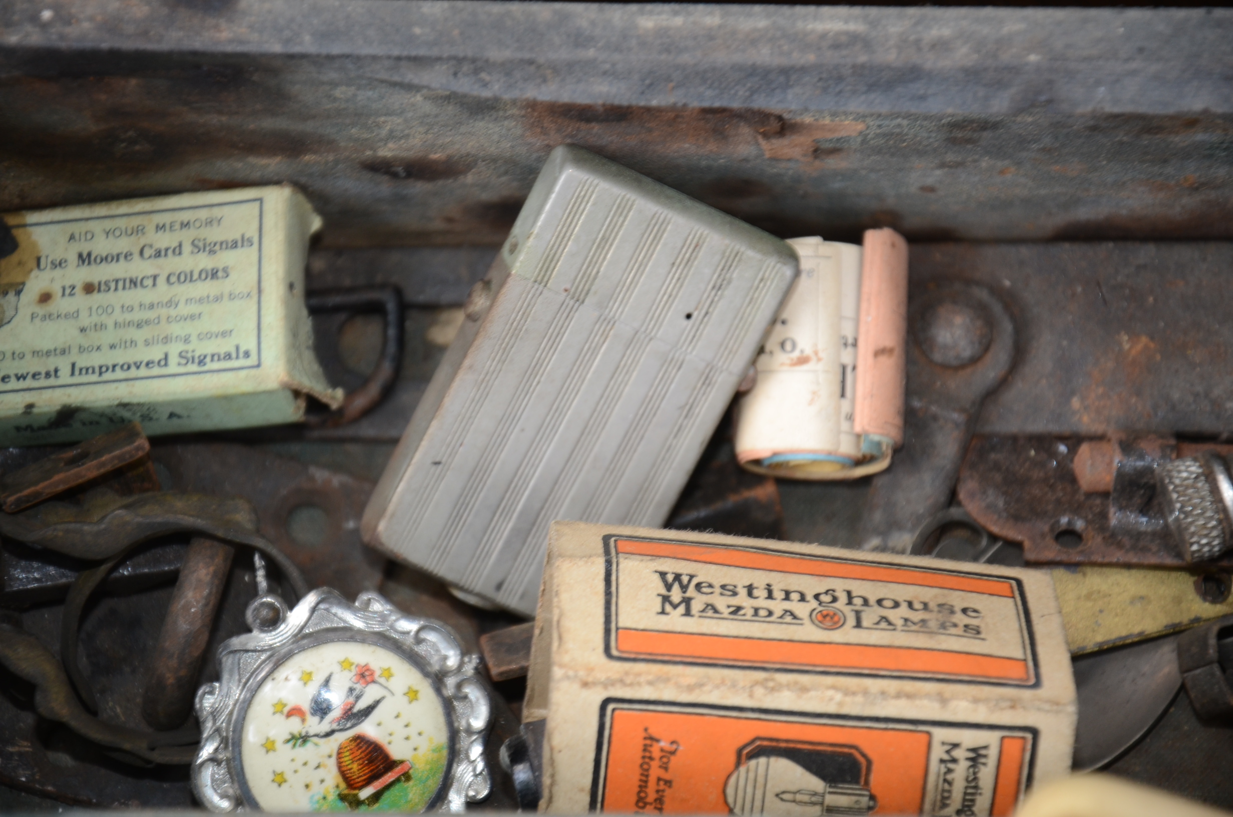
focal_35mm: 158
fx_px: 5383
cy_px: 408
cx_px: 616
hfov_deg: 13.1
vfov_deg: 8.7
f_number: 5.6
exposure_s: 1/60
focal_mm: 105
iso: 320
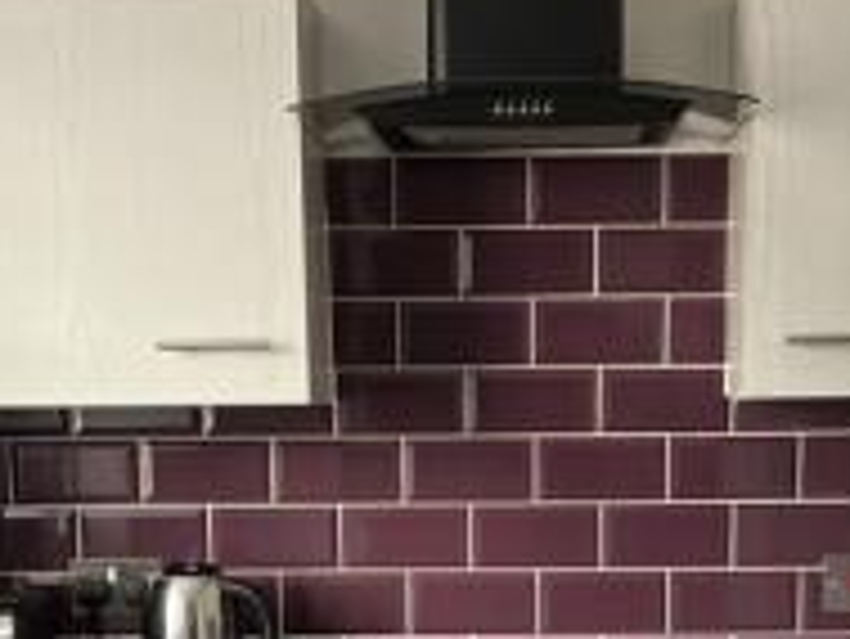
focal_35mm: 80
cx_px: 501
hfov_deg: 24.4
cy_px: 709
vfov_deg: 17.8
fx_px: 1966
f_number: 1.6
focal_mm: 5.1
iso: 125
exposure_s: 1/102
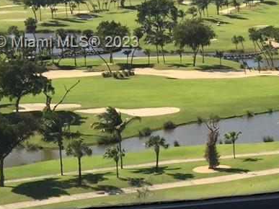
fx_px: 967
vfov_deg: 12.3
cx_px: 485
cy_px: 43
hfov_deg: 14.6
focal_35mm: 120
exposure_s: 1/942
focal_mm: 4.15
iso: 32
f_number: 2.2
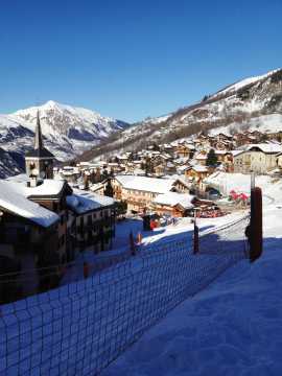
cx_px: 141
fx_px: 380
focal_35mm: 35
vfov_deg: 52.6
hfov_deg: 40.7
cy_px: 188
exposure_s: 1/3460
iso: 64
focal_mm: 4.28
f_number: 2.4
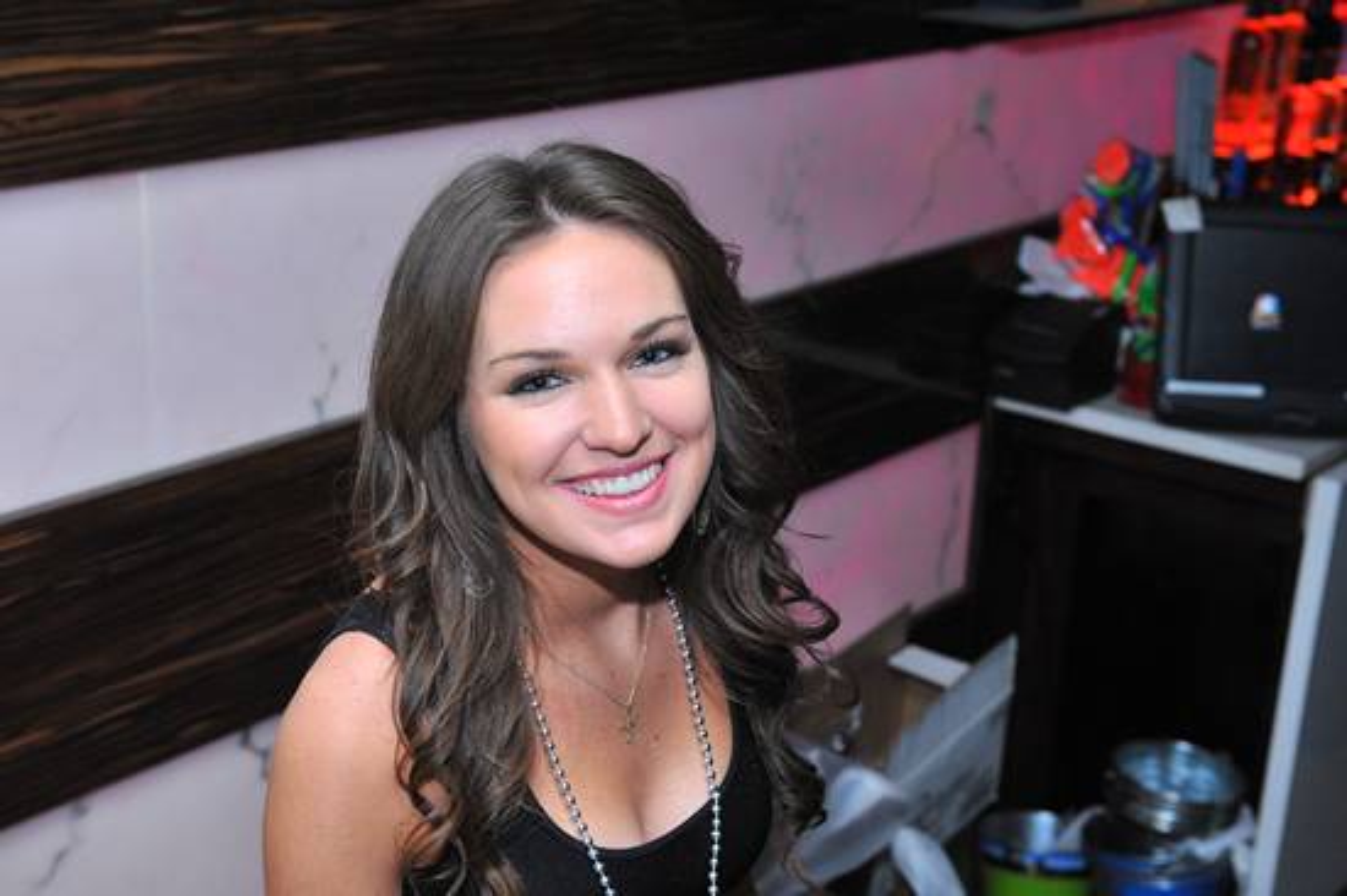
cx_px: 674
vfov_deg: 24.2
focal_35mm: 56
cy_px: 448
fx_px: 2094
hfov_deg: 35.7
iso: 1600
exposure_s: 1/100
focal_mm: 56
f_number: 6.3
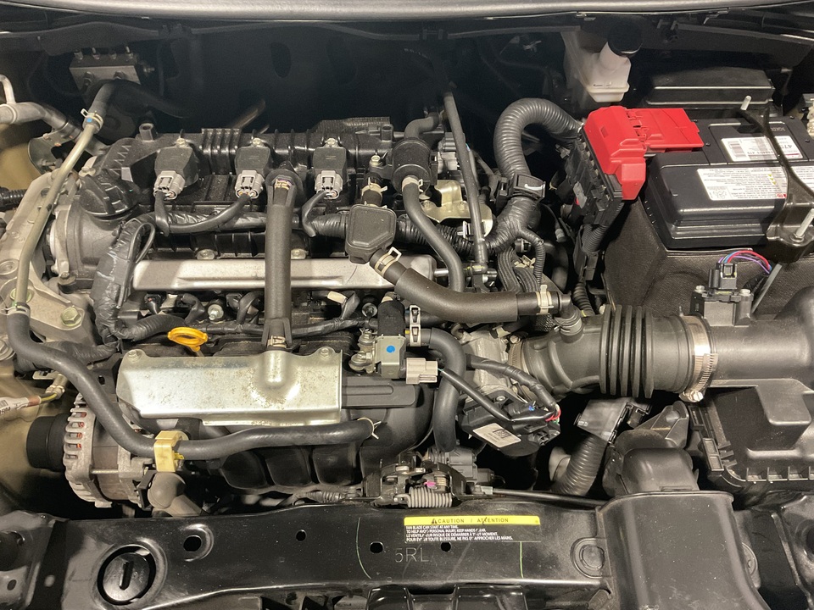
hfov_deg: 61.7
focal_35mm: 29
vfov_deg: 48.2
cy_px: 305
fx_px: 682
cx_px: 407
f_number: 1.8
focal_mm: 3
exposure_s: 1/40
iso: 320
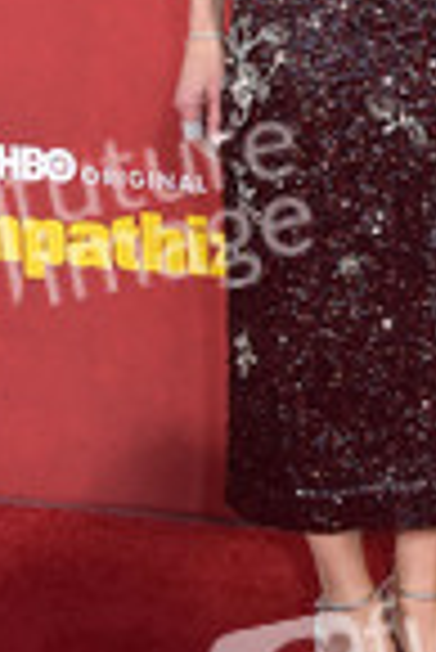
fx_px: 2247
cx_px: 573
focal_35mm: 124
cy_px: 4
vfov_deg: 16.2
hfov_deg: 10.8
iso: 1250
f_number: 6.3
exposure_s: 1/1250
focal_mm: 45
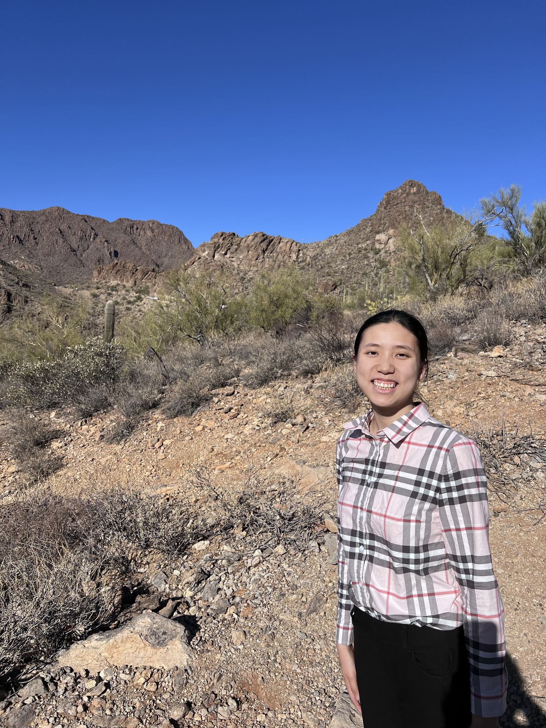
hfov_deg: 53.1
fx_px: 547
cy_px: 364
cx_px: 273
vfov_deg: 67.3
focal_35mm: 26
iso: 50
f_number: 1.5
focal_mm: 5.7
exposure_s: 1/7463
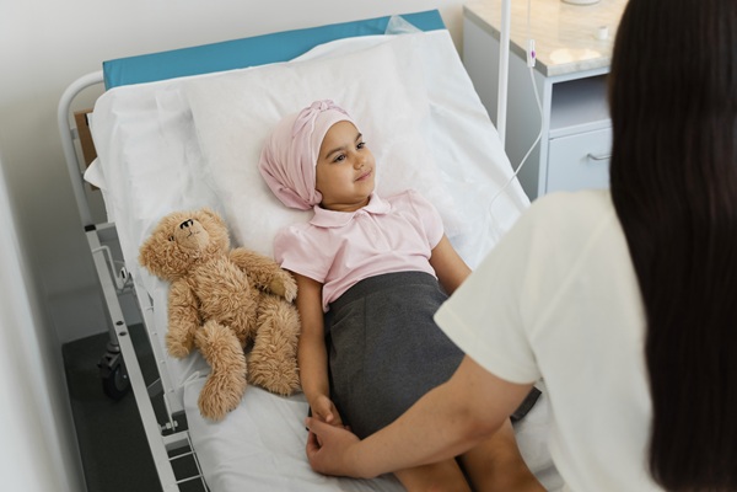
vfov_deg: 30.5
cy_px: 246
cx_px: 368
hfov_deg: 44.5
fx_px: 901
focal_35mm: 44
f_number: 2.8
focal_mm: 44
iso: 800
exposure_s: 1/250
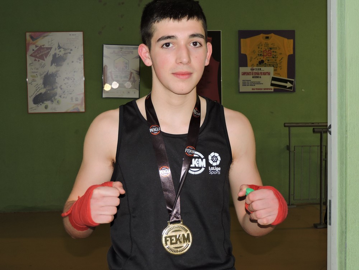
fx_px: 726
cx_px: 180
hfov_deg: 27.8
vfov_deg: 21.0
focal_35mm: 70
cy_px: 135
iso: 200
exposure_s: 1/40
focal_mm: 12.5
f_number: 3.9
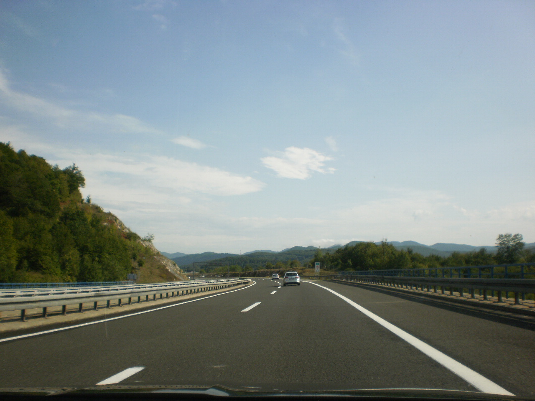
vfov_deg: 37.7
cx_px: 268
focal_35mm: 38
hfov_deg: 49.0
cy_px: 200
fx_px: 587
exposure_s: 1/1000
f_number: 4.6
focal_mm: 6.3
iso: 100
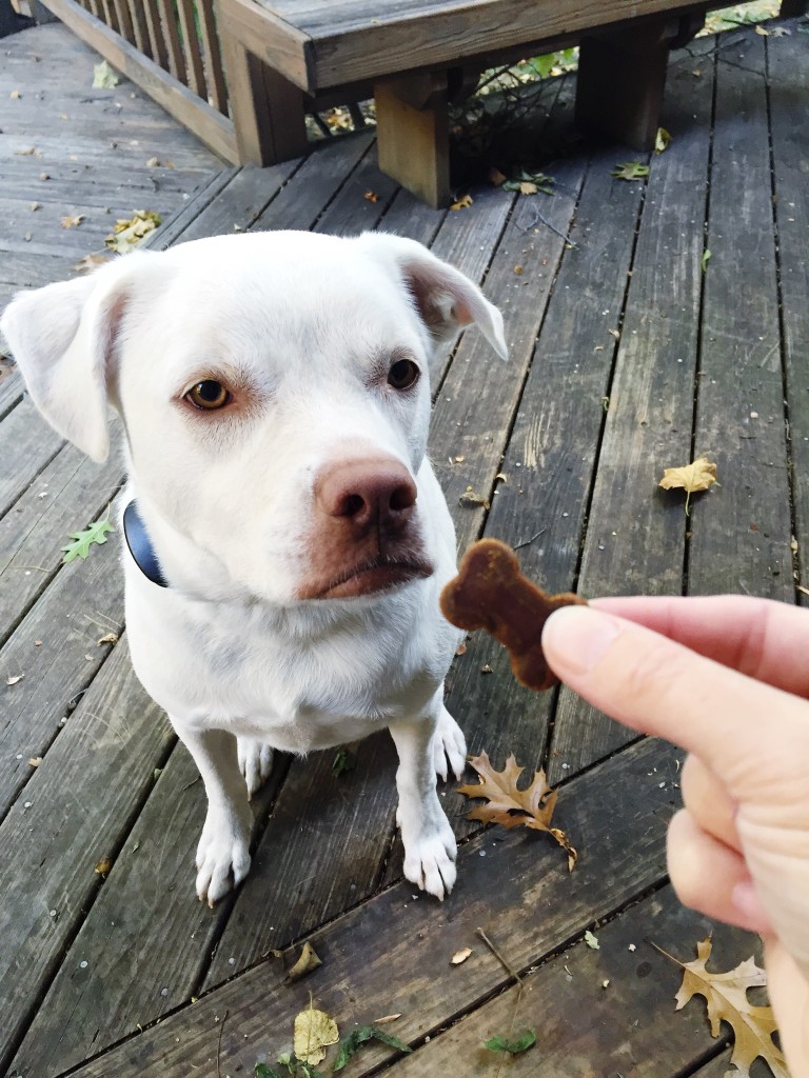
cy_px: 539
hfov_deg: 48.2
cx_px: 404
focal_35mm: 29
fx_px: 904
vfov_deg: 61.7
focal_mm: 4.15
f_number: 2.2
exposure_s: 1/30
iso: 64
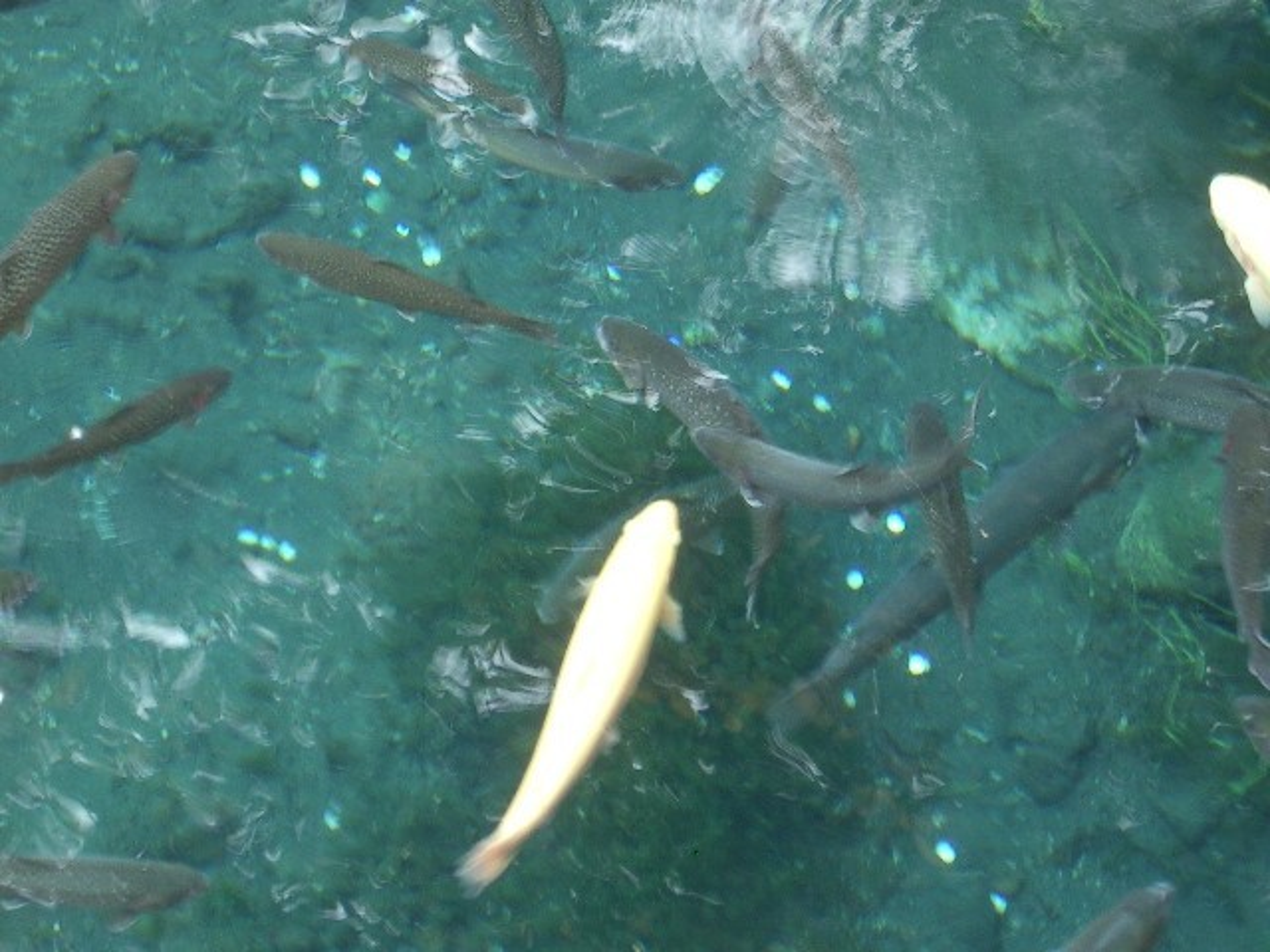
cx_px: 635
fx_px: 3852
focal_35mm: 105
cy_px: 476
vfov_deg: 14.1
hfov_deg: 18.7
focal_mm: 17.4
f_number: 4.8
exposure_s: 1/20
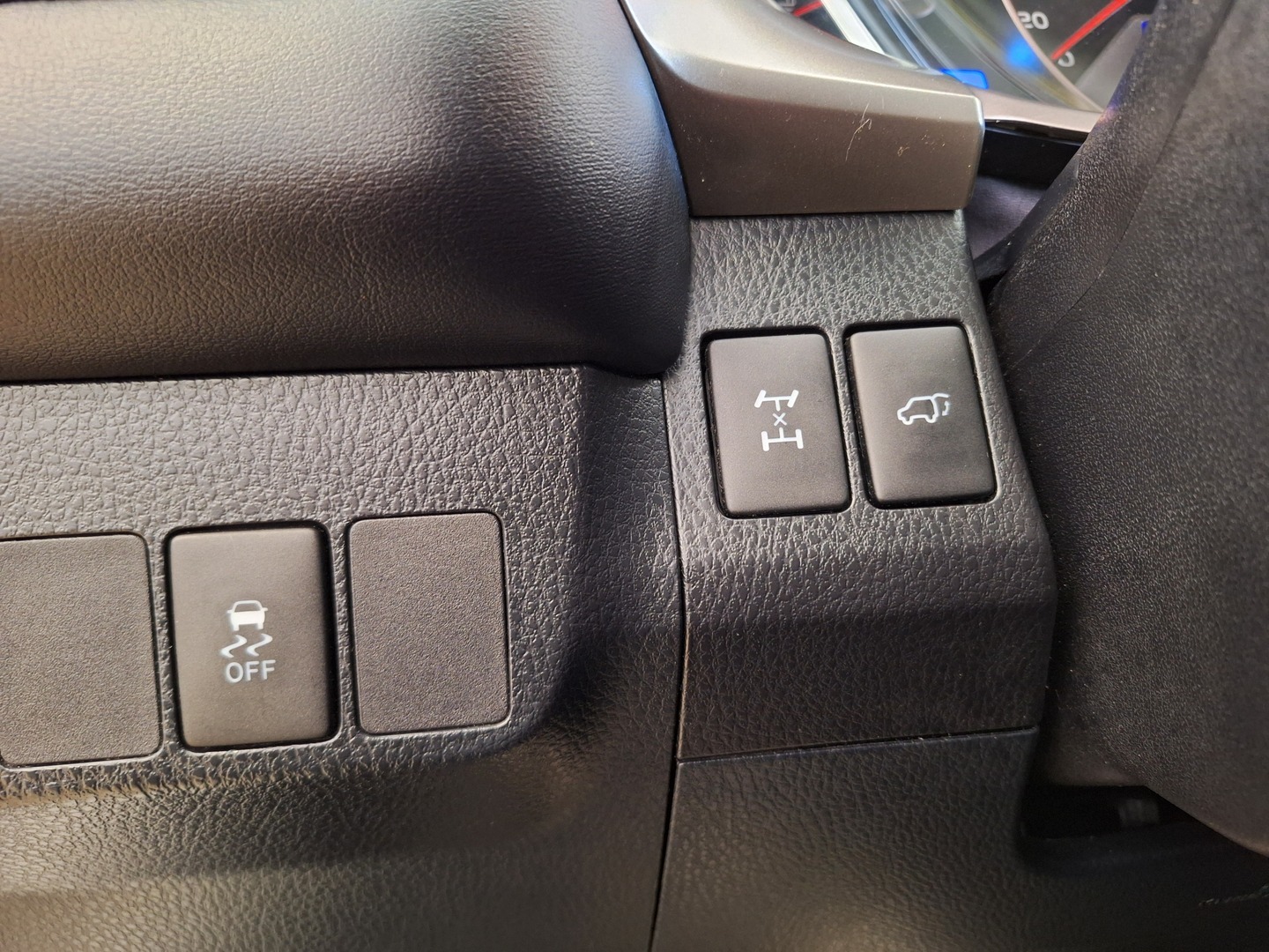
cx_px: 634
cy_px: 476
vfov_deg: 58.9
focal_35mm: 23
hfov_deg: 73.9
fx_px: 843
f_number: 1.8
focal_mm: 5.54
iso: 640
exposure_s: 1/20
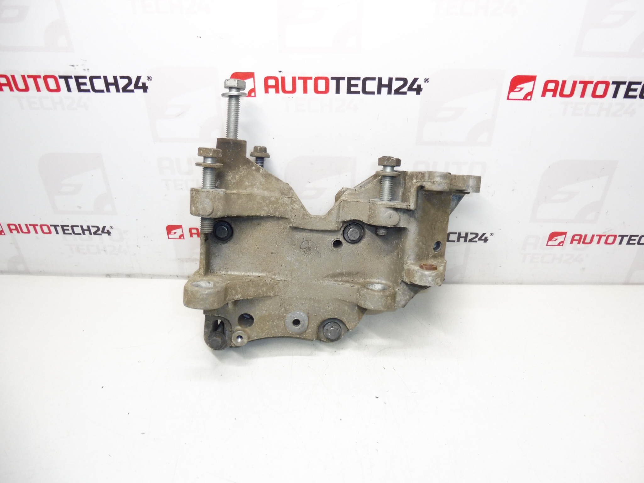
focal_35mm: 25
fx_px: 465
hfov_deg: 69.4
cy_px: 242
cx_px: 322
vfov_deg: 54.9
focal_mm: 4.4
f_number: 3.5
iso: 200
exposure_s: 1/60
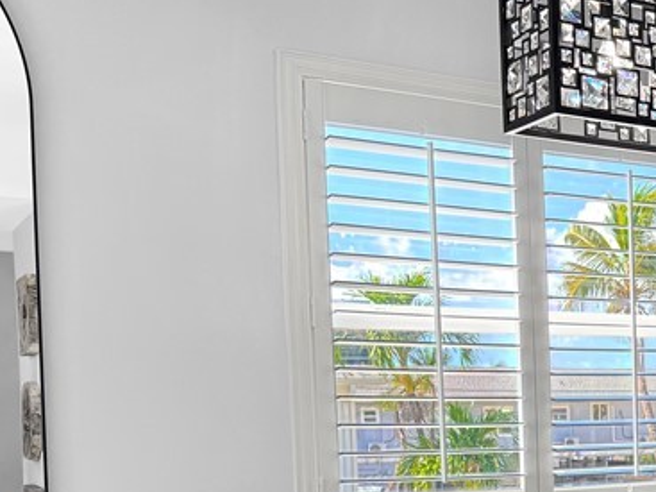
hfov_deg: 26.3
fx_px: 1269
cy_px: 490
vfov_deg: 21.2
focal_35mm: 67
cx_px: 756
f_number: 1.78
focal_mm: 6.76
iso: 100
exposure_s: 1/296
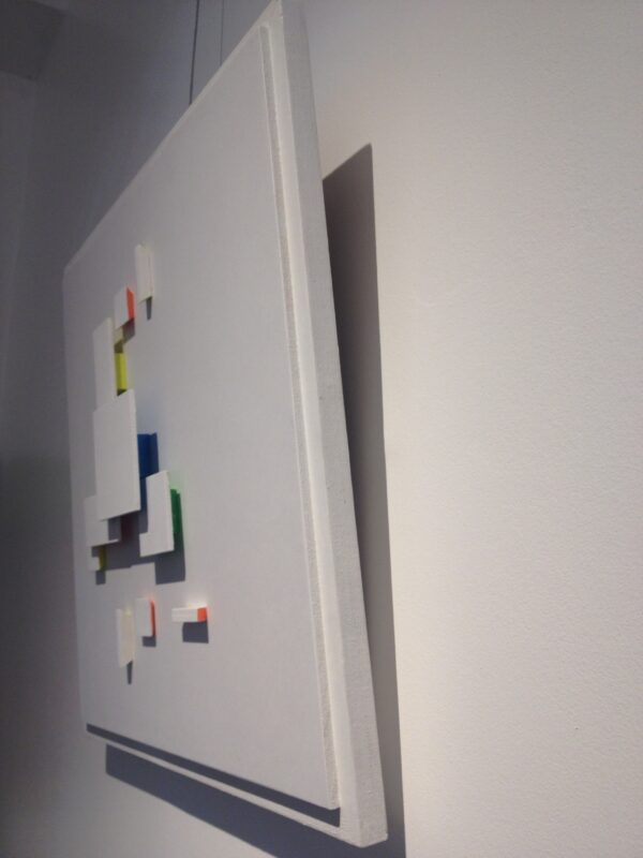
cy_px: 429
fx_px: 867
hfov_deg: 40.7
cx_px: 322
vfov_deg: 52.6
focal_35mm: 35
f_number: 2.4
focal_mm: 4.28
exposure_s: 1/30
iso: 50
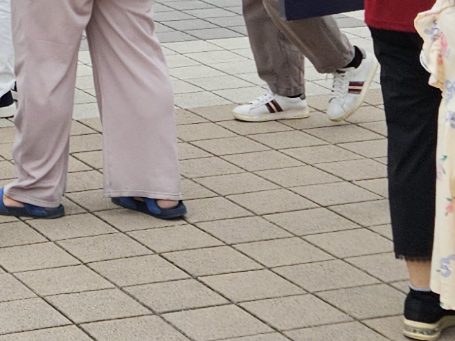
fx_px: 1841
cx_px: -71
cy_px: -291
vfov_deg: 10.0
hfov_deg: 13.7
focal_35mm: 140
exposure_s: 1/670
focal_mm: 5.4
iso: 25
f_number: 1.8
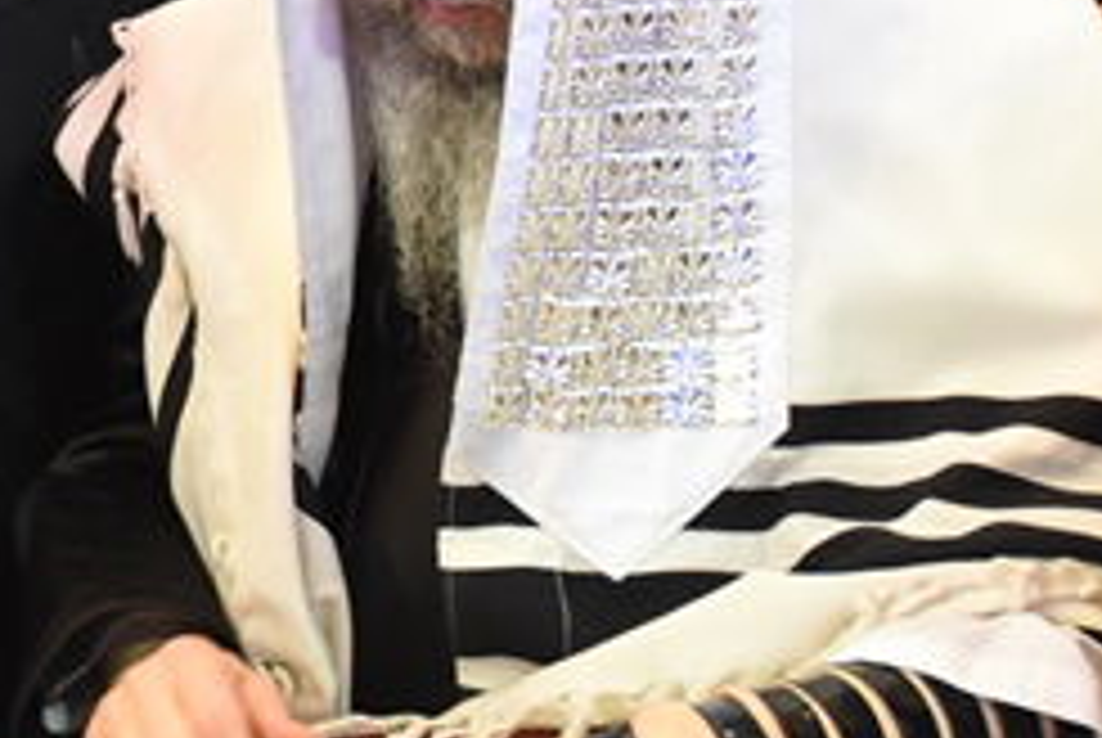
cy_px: 241
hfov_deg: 25.8
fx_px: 2176
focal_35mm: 71
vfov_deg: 19.2
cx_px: -180
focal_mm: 17
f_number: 2.8
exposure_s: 1/125
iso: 3200
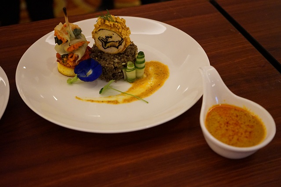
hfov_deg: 44.5
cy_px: 94
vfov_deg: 30.5
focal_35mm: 44
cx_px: 140
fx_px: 343
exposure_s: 1/160
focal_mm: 44
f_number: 4.5
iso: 6400
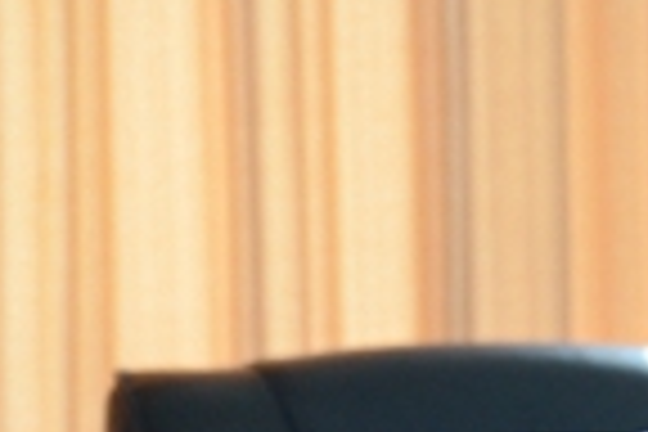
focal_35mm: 443
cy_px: 466
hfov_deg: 4.6
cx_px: 940
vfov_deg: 3.1
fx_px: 7969
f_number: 5.6
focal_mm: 85
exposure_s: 1/60
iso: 800
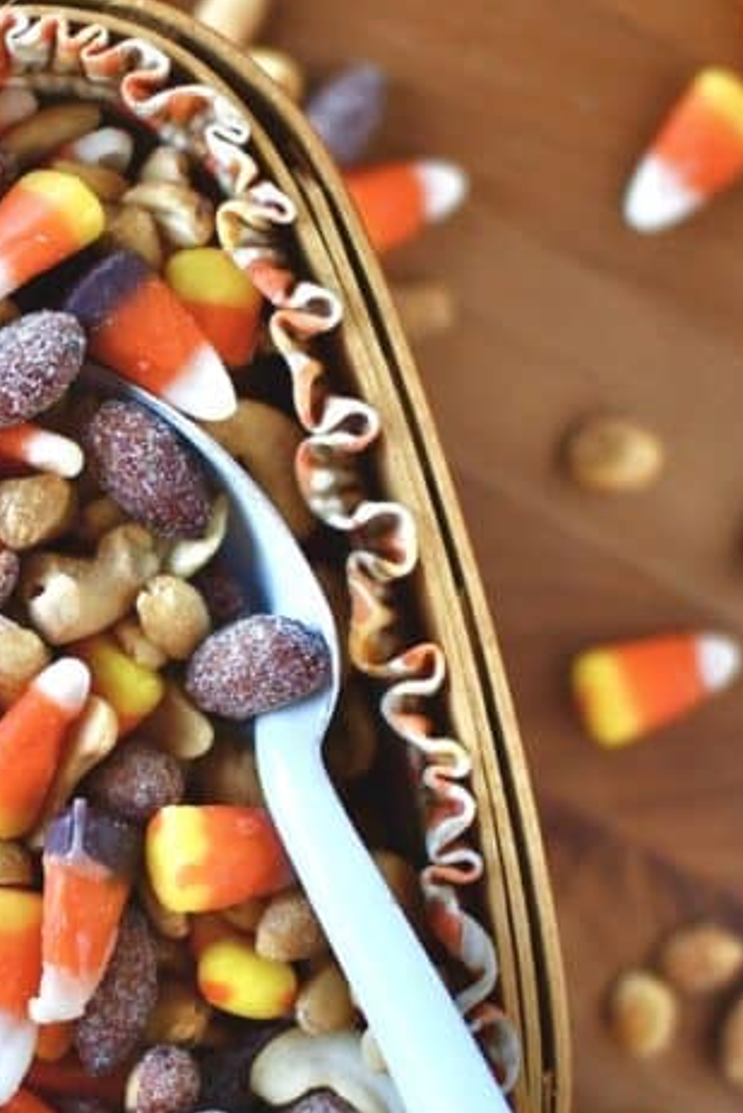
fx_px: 3124
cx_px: 89
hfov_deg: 13.5
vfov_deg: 20.2
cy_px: 678
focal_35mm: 101
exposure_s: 1/400
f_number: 2.5
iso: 1000
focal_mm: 35
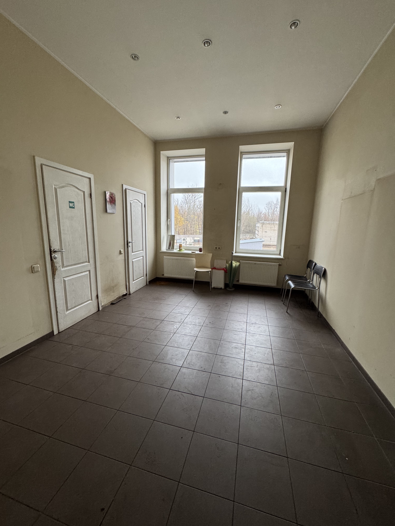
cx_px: 198
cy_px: 263
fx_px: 213
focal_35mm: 14
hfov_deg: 85.7
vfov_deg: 102.1
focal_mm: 2.22
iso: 200
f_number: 2.2
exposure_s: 1/99
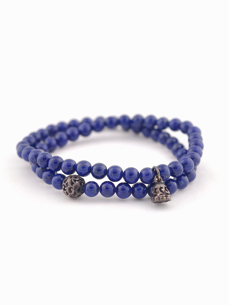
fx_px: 836
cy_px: 152
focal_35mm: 95
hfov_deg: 15.6
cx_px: 114
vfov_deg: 20.6
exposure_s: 1/161
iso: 125
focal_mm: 22.48
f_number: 2.67
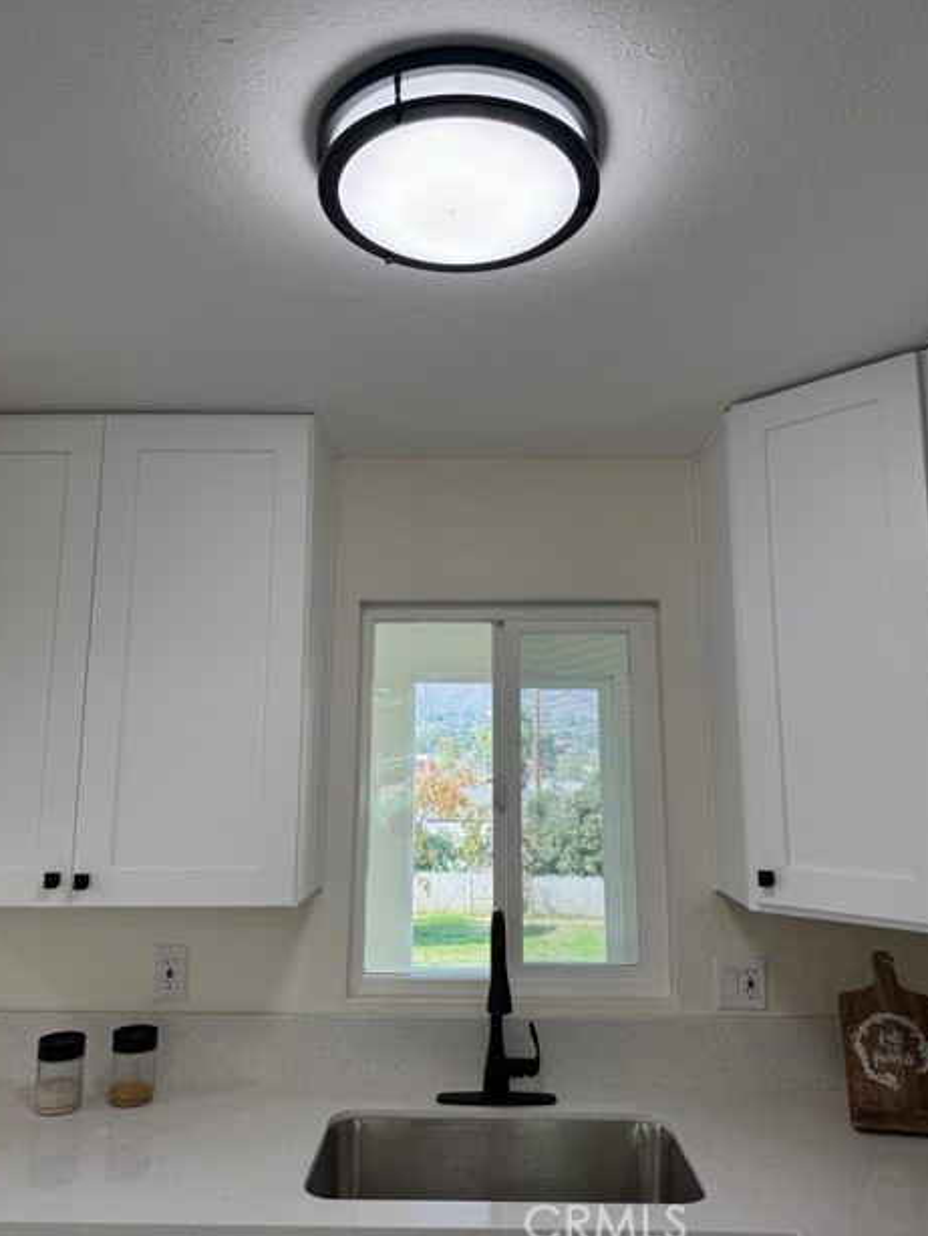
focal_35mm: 25
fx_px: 893
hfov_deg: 54.9
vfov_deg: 69.4
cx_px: 459
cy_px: 608
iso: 64
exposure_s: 1/215
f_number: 1.78
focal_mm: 6.76
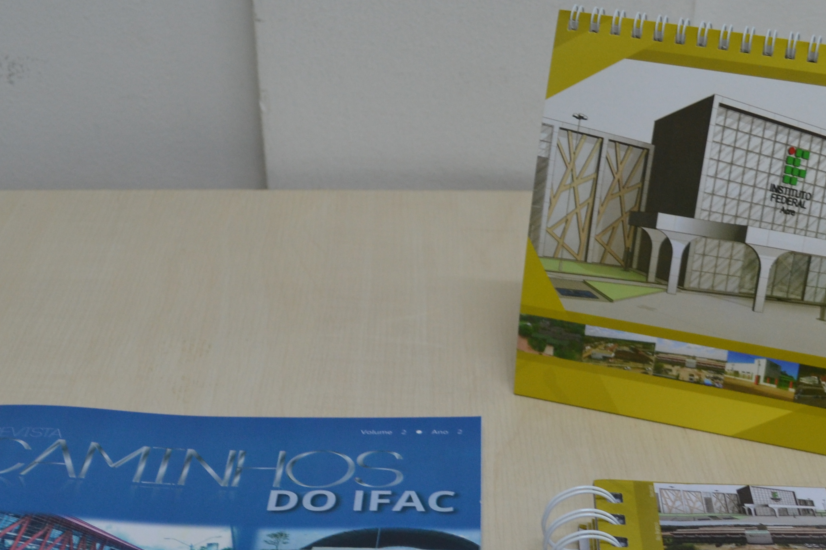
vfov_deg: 22.1
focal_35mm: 60
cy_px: 494
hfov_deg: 33.3
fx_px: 1376
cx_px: 495
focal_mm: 18
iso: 400
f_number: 3.5
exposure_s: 1/50
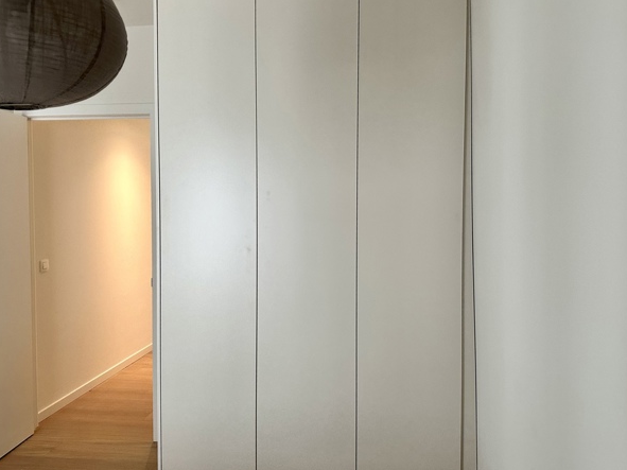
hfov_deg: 67.3
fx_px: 471
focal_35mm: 26
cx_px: 325
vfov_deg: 53.0
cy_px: 227
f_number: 1.78
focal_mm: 6.86
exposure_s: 1/100
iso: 200
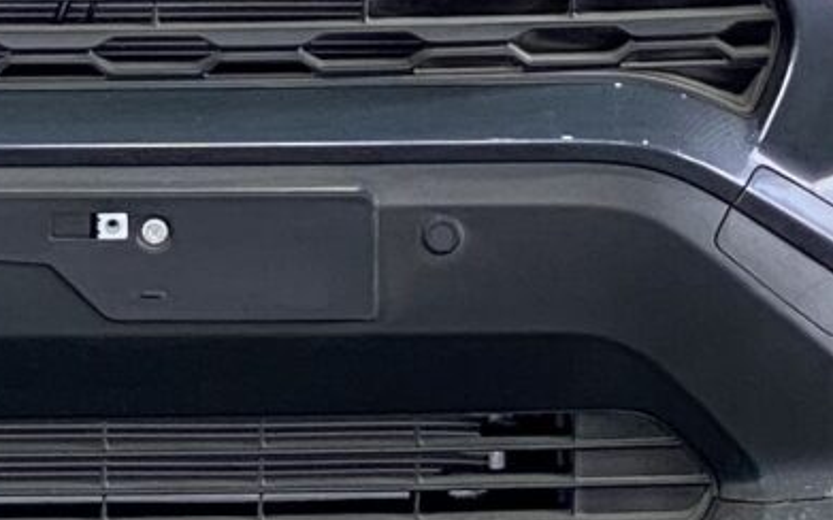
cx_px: -200
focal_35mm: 361
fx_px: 8192
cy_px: -343
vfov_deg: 3.6
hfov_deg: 5.8
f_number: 2
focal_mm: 6
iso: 100
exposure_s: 1/122
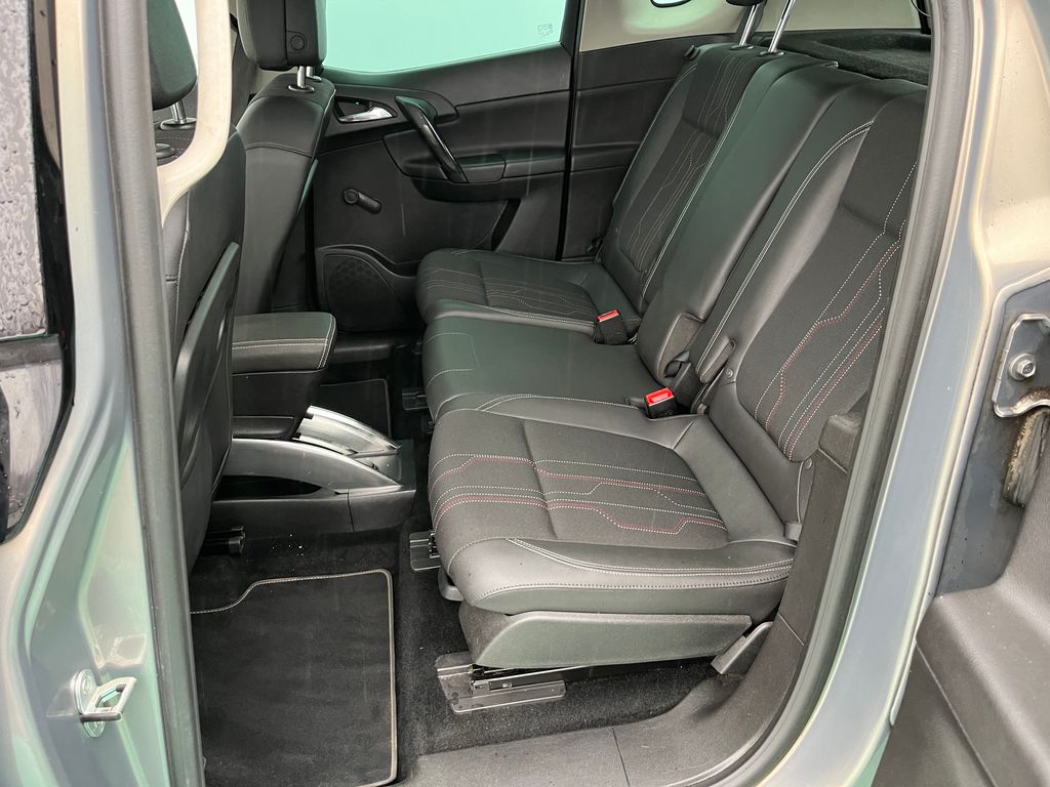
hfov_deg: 67.3
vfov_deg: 53.1
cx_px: 525
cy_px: 394
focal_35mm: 26
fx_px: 789
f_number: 1.6
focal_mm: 5.1
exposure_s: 1/60
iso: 200
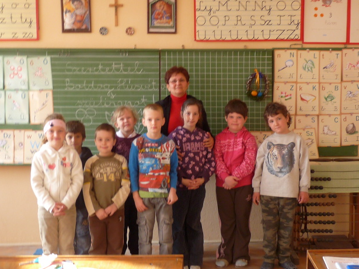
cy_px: 139
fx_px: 529
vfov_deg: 28.5
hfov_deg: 37.5
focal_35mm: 51
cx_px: 184
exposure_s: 1/60
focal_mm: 4.8
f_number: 2.8
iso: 100
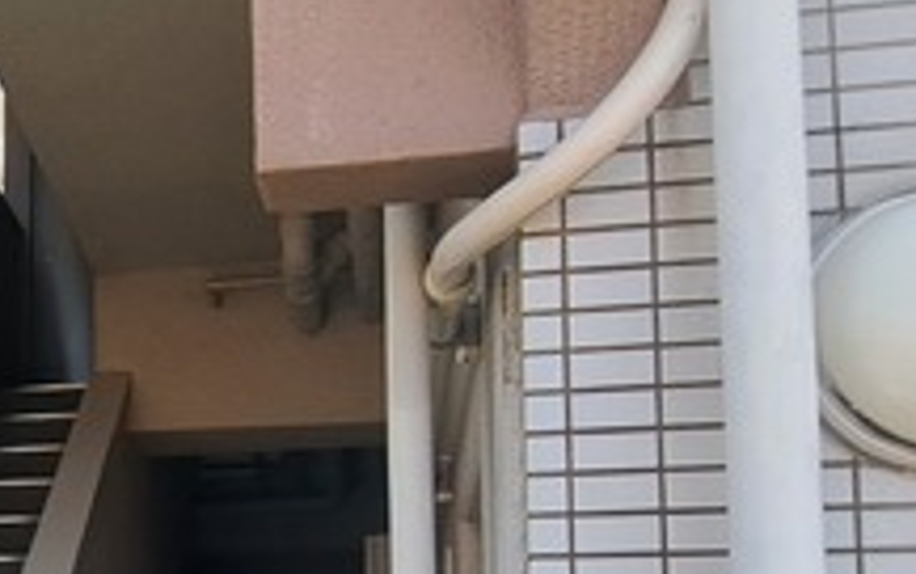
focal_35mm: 61
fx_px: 1524
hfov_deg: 29.2
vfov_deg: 20.5
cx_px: -165
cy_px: 599
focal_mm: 1.74
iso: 50
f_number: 2.2
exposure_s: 1/171
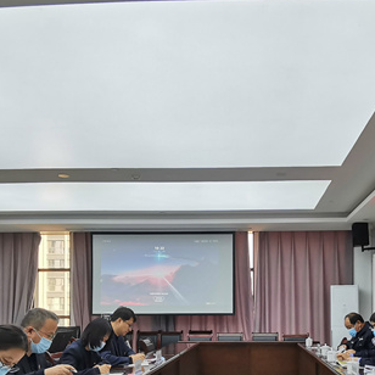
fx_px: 478
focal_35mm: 39
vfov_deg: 41.0
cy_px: 301
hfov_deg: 42.4
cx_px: 240
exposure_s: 1/100
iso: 160
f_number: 2.2
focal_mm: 2.26
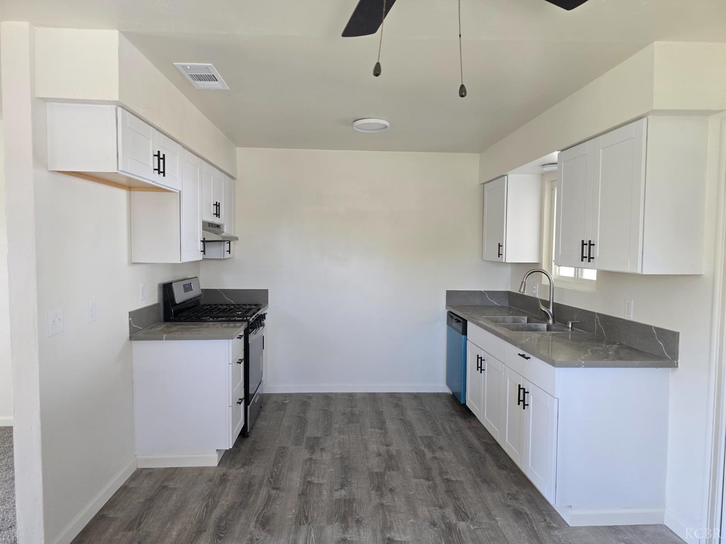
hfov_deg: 73.9
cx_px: 363
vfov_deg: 58.9
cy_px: 272
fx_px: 482
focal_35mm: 23
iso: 320
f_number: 1.7
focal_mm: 6.3
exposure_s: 1/120
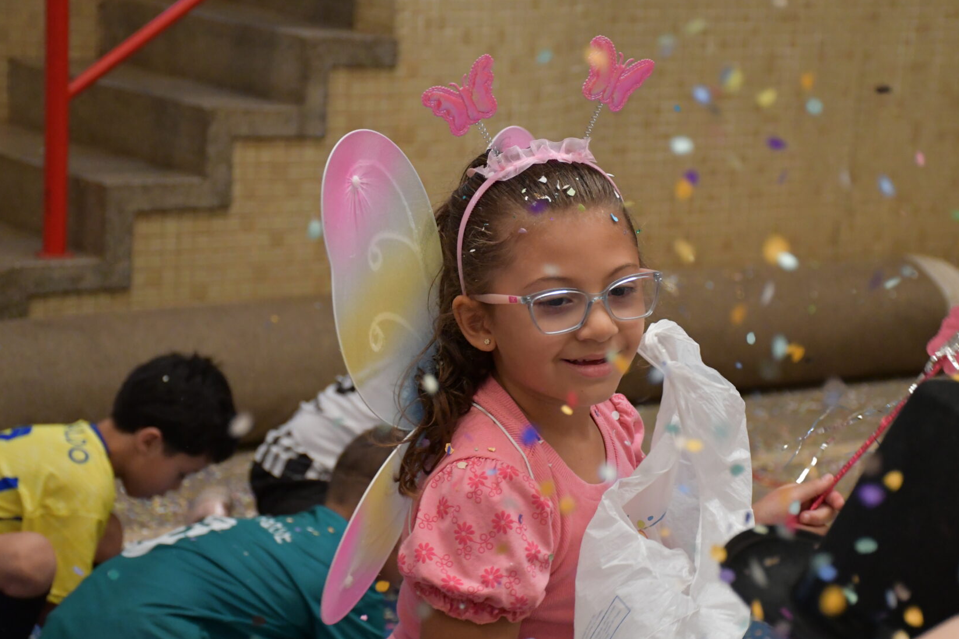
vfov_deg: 14.0
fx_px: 2610
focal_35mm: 98
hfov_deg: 20.8
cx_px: 538
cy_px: 334
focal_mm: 56
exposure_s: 1/160
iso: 3200
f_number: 4.8
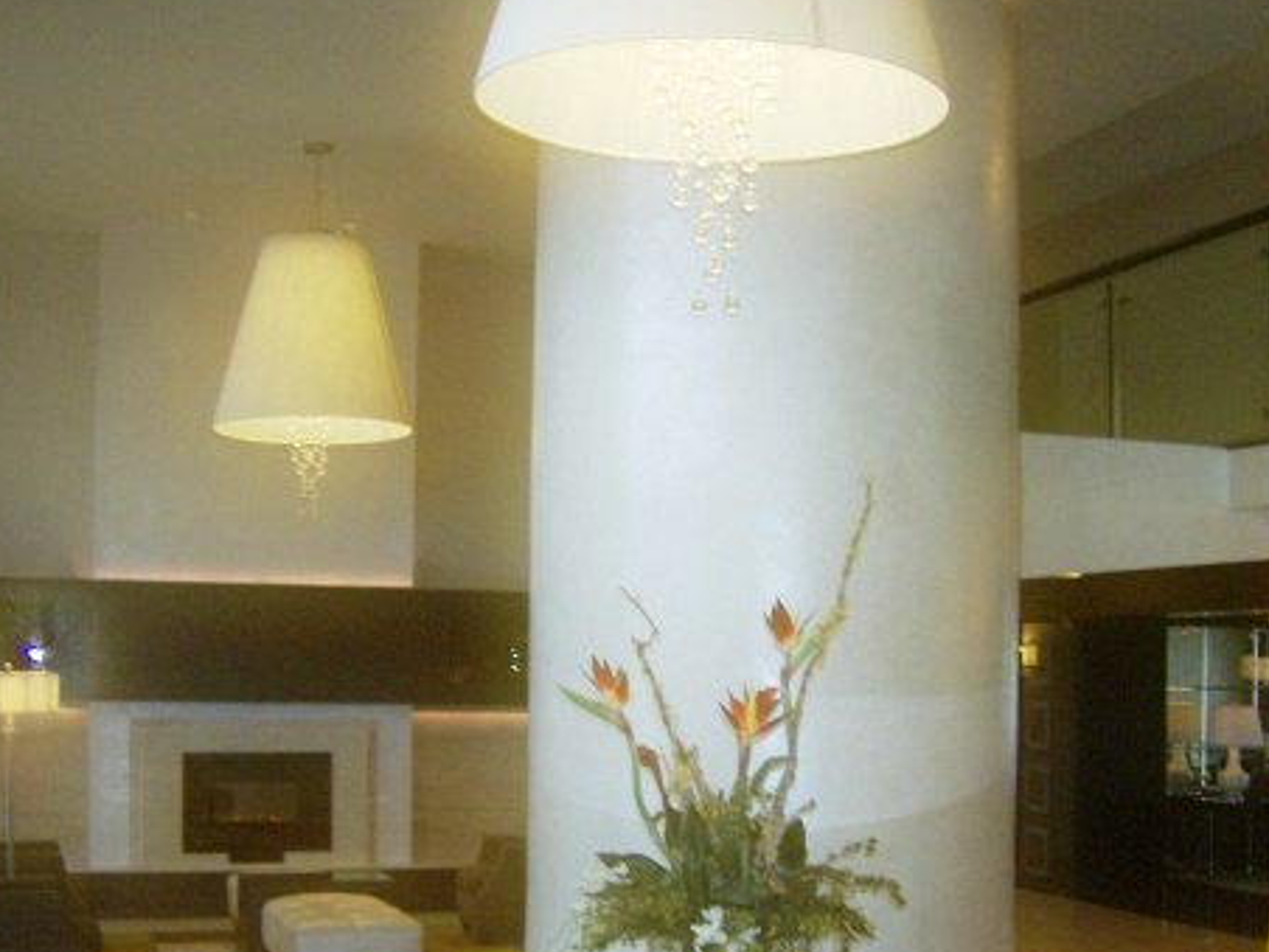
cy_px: 635
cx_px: 778
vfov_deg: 28.4
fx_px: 1870
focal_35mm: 51
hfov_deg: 37.3
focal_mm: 6
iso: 200
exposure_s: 1/60
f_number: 2.8
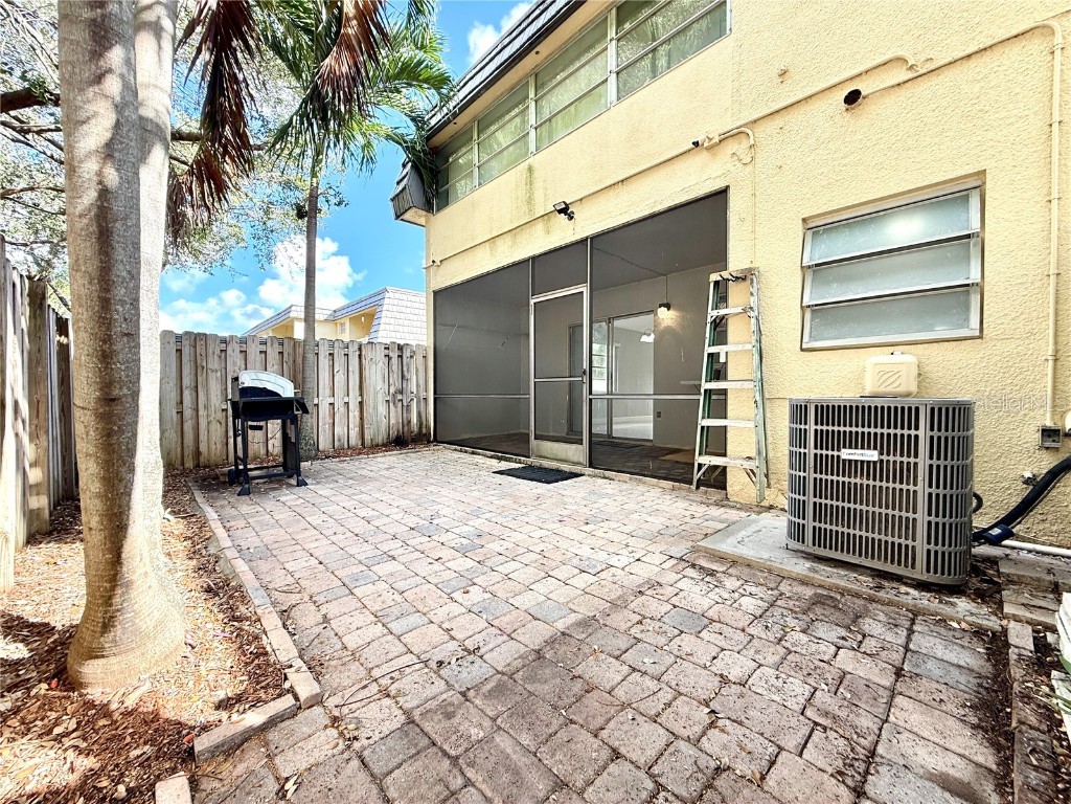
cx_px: 536
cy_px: 402
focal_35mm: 14
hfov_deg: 102.1
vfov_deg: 85.7
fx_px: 433
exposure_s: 1/182
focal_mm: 2.22
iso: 64
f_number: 2.2
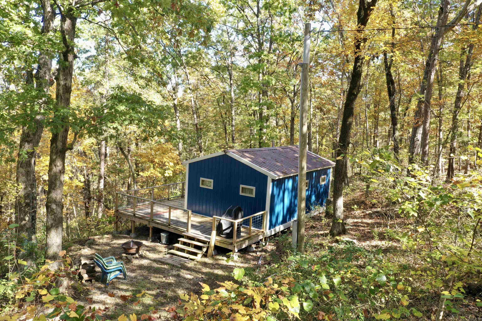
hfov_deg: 65.5
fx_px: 375
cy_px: 160
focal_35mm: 28
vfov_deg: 46.4
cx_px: 241
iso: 100
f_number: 6.3
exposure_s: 1/30
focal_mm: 10.26
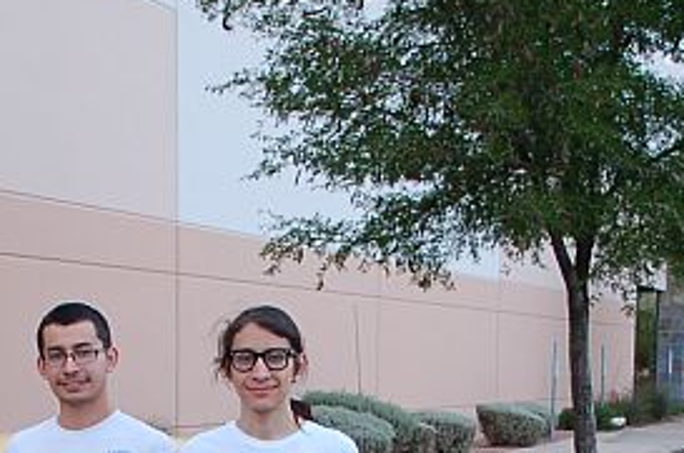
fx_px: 1669
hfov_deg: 23.0
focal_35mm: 88
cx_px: 180
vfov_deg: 14.6
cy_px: 636
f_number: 4.5
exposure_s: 1/80
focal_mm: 20
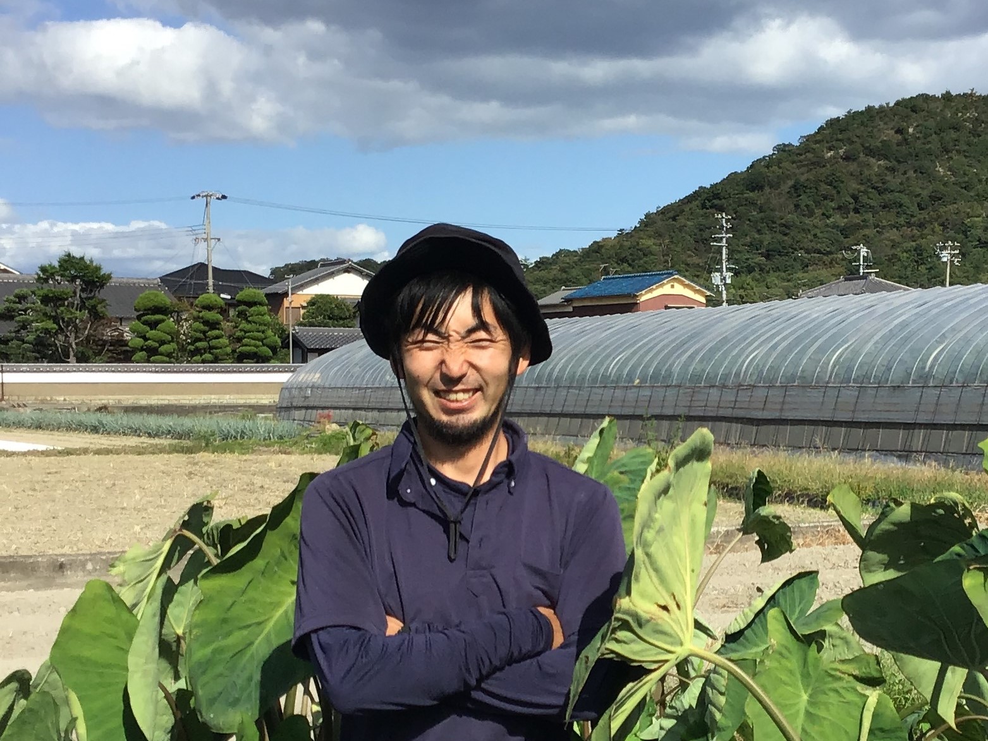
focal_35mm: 31
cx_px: 494
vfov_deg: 45.5
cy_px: 370
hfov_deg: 58.3
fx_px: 885
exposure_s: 1/1456
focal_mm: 3.3
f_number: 2.4
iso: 25
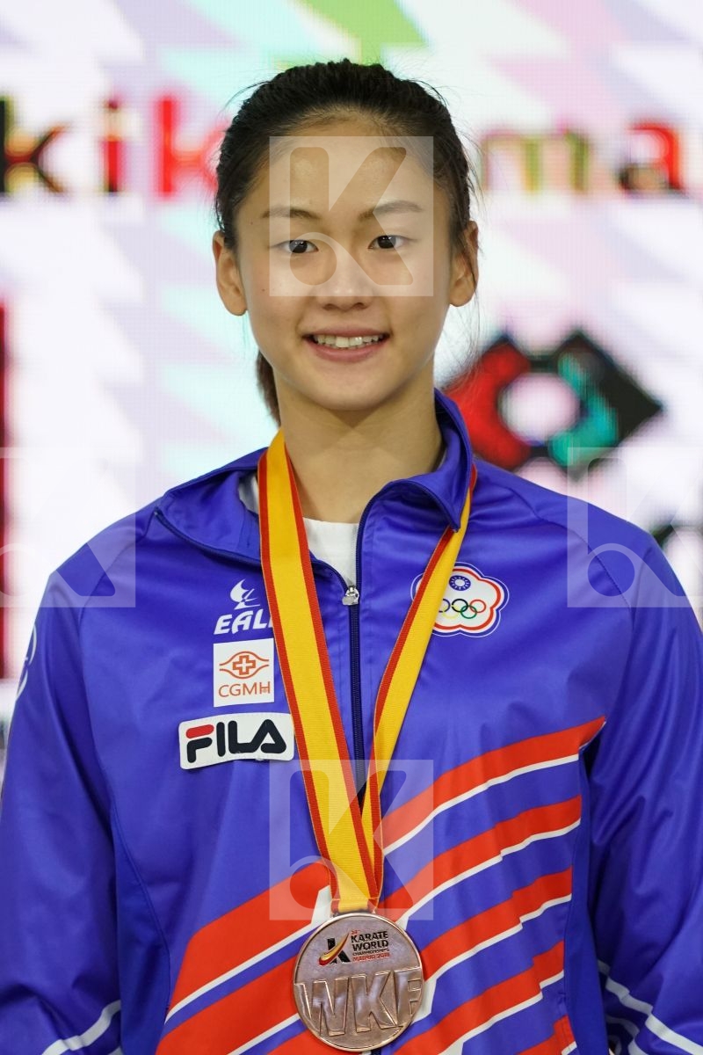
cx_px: 352
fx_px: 17574
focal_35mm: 600
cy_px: 528
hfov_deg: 2.3
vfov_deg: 3.4
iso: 4000
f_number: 2.8
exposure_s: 1/500
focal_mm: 400
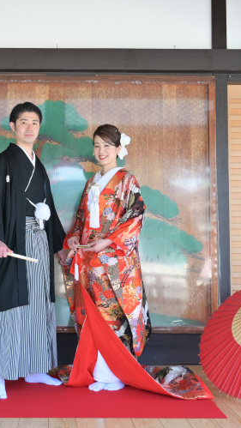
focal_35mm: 53
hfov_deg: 22.5
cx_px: 60
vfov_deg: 39.3
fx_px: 600
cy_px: 205
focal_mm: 31.5
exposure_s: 1/250
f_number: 4
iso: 800
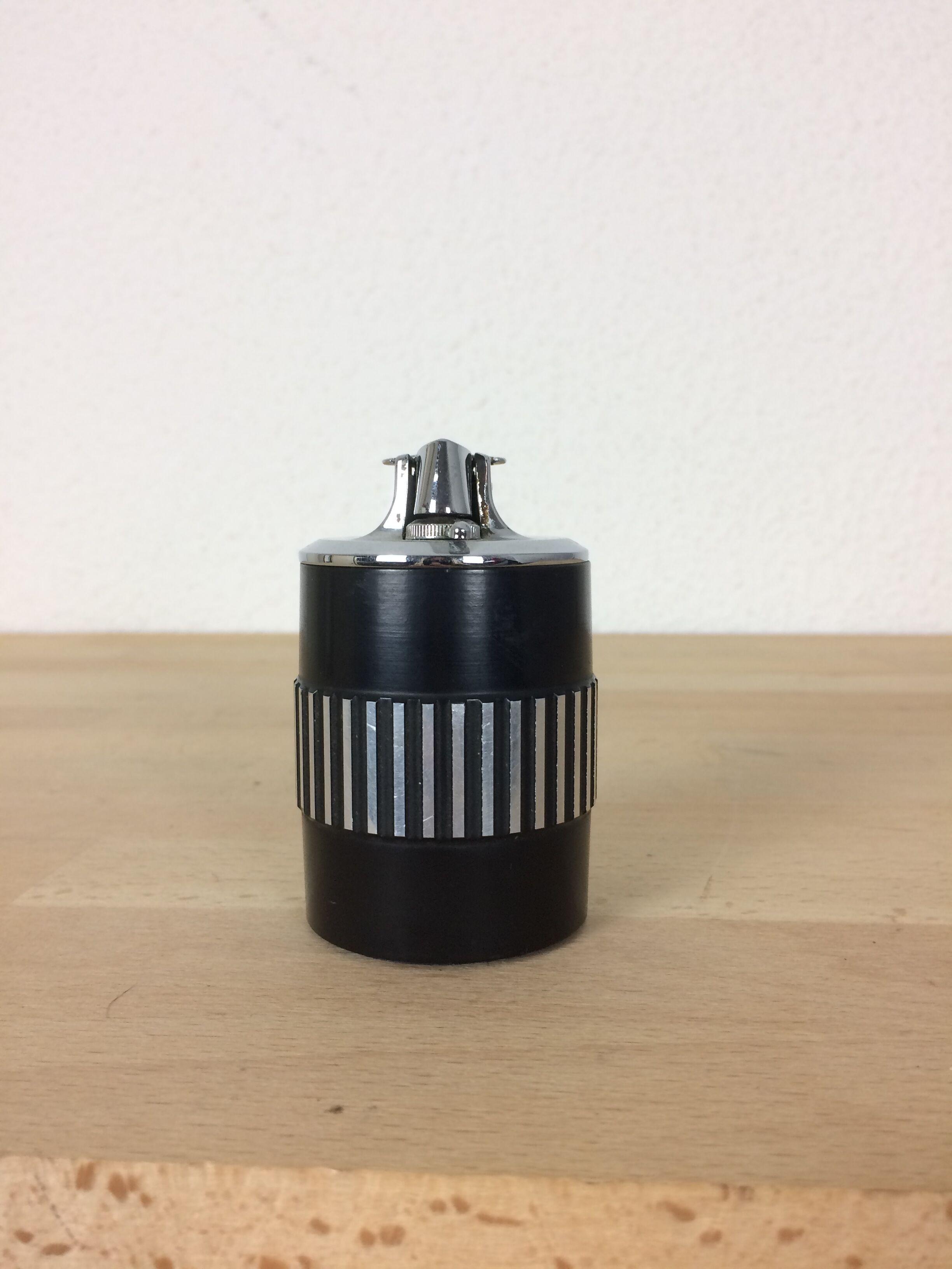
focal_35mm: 29
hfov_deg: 48.2
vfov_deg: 61.7
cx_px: 476
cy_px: 634
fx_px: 1063
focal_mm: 4.15
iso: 40
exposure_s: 1/33
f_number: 2.2
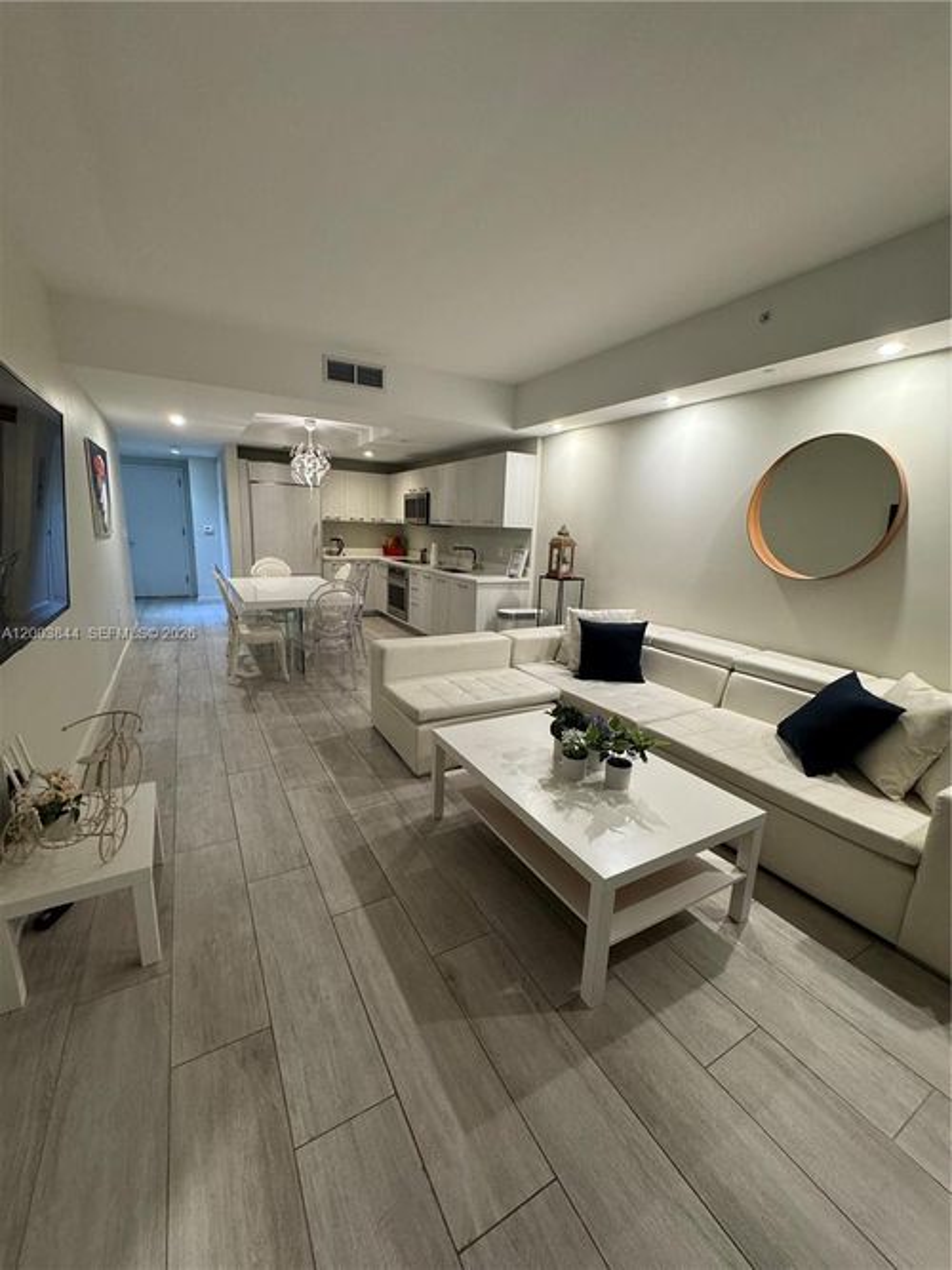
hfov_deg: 85.7
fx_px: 514
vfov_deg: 102.1
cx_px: 476
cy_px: 635
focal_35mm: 14
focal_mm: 2.22
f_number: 2.2
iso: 250
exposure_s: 1/60
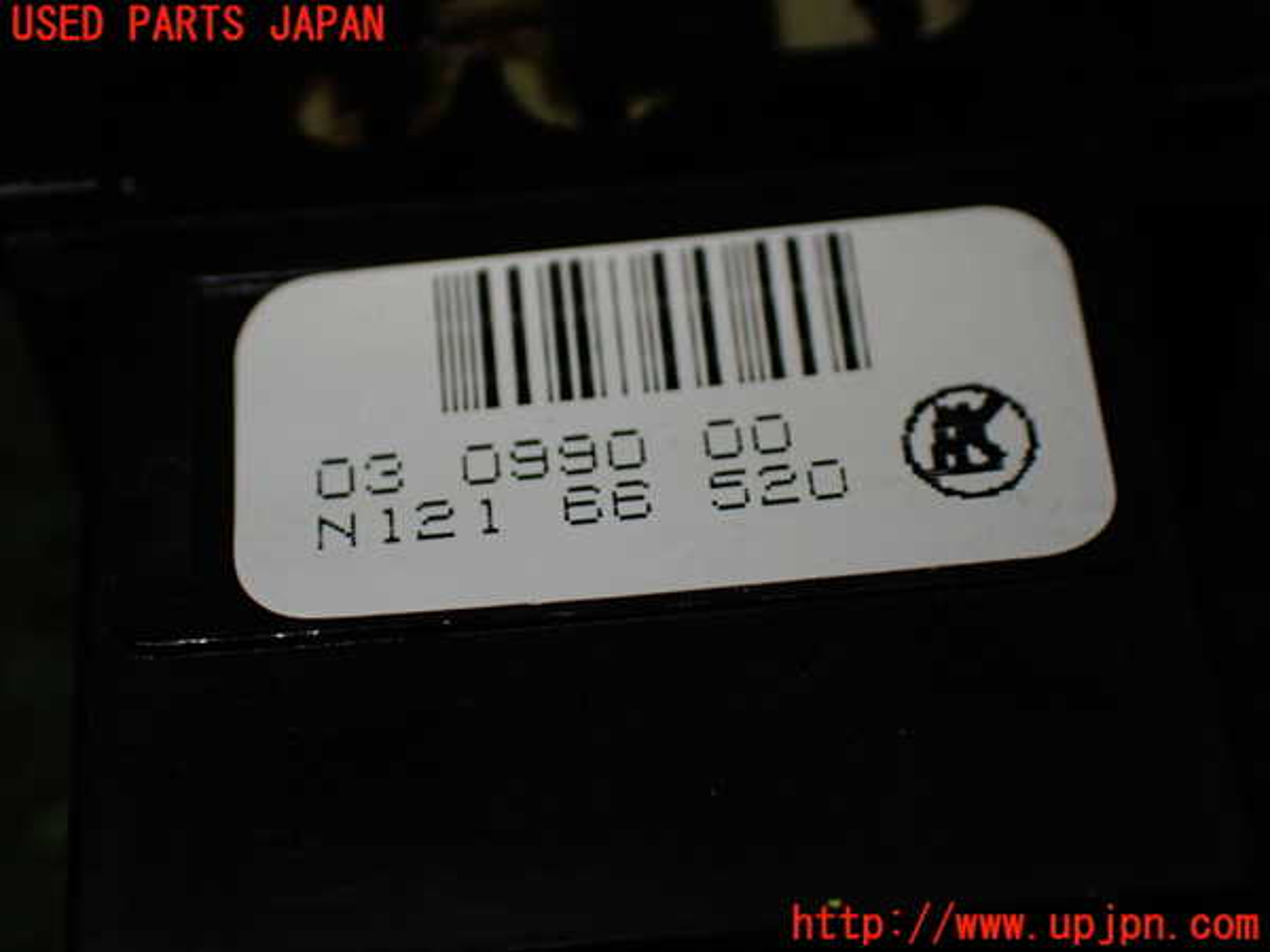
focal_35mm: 77
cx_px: 635
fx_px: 2825
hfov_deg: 25.3
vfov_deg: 19.1
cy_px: 476
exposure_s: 1/320
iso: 320
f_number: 4.1
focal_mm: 13.65
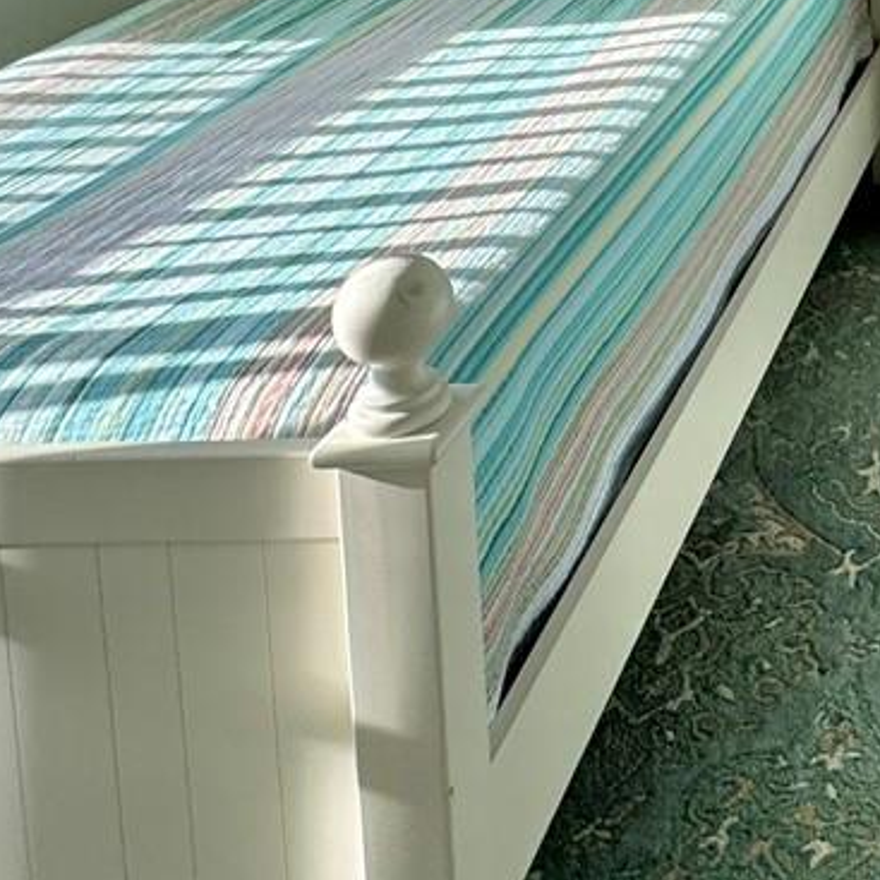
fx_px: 1553
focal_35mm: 54
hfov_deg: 25.9
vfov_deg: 26.4
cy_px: -288
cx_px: 1216
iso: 40
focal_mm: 2.22
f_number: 2.2
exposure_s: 1/270
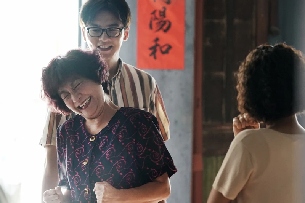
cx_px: 152
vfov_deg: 11.9
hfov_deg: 17.8
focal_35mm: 115
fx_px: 974
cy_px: 102
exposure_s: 1/125
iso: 5000
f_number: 3.5
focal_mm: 115
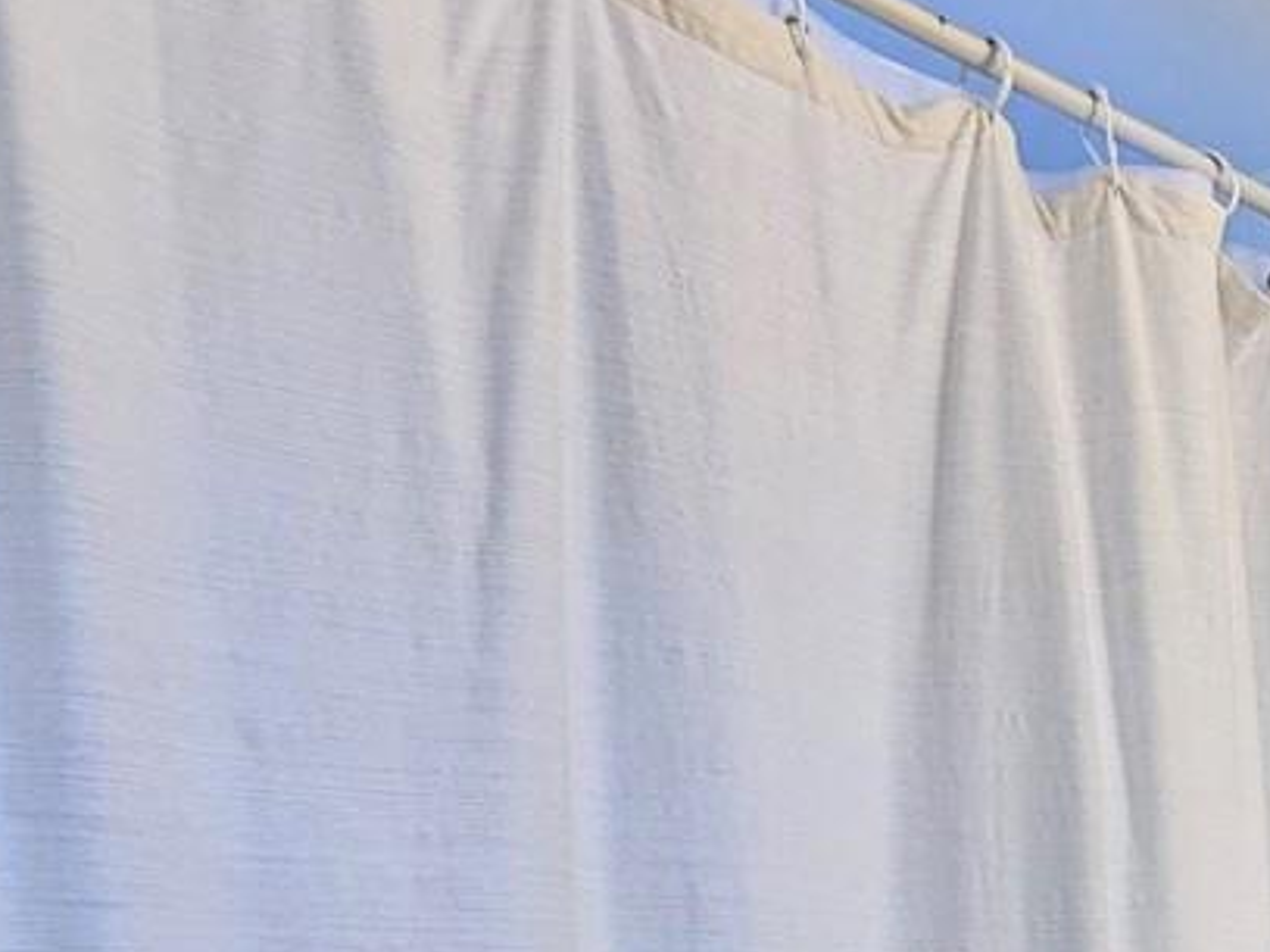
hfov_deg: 27.5
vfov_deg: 23.6
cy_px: 1214
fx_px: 2017
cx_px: 1757
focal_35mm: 55
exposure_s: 1/120
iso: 80
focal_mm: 2.22
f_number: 2.2
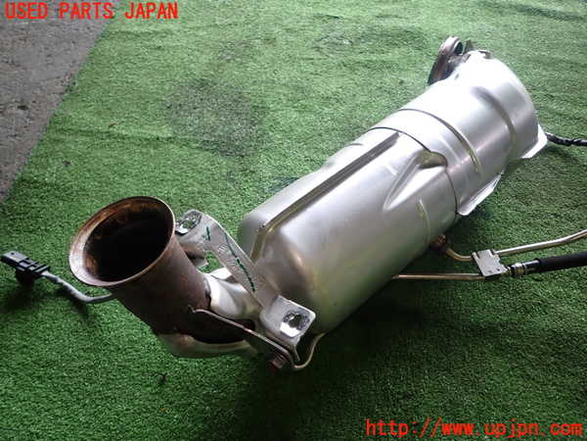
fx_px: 424
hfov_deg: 69.4
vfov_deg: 54.9
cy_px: 220
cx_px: 294
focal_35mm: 25
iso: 160
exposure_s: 1/60
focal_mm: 4.5
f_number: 2
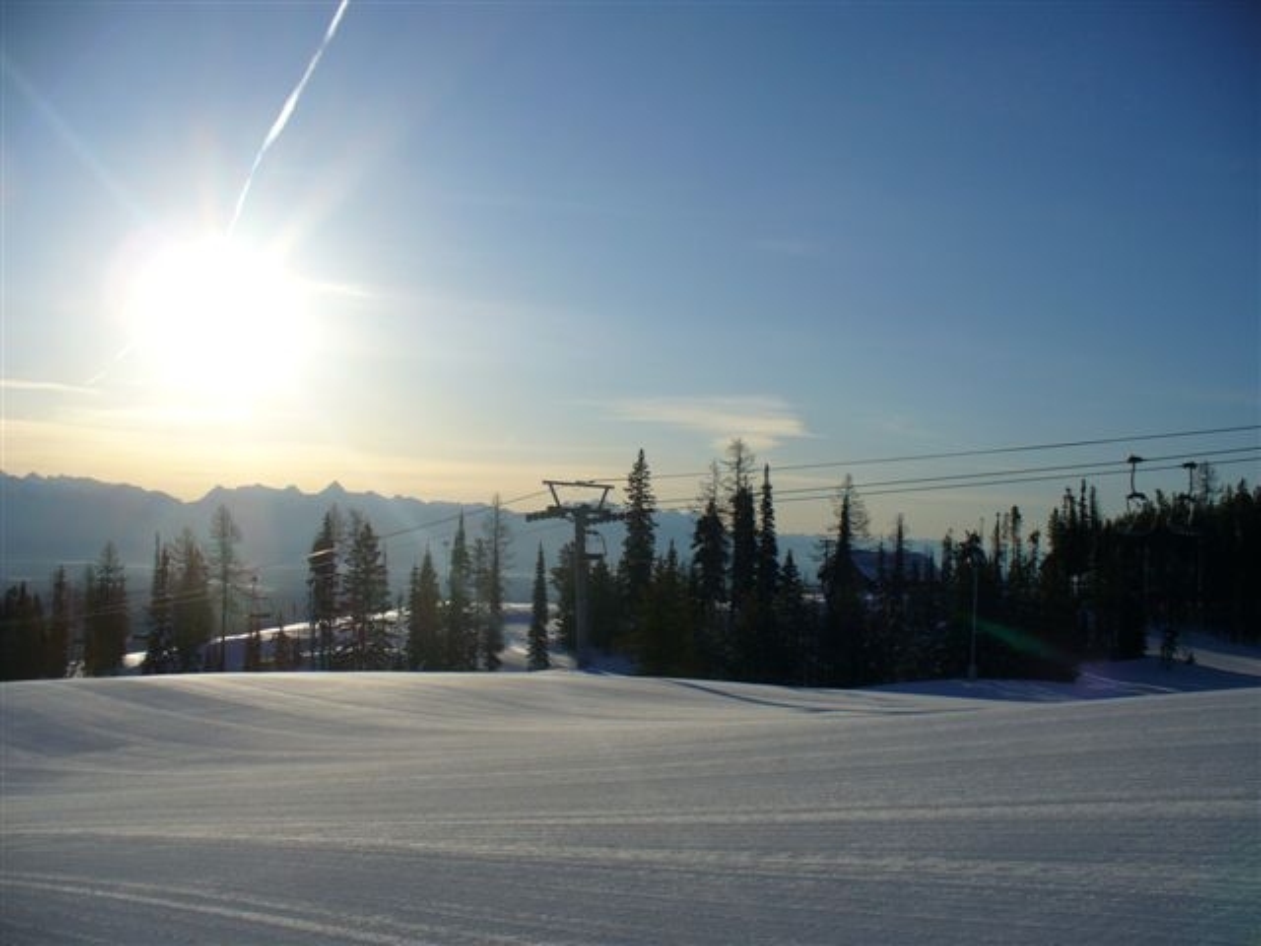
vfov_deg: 38.7
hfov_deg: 50.1
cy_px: 473
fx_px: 1348
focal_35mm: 37
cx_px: 630
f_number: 5.6
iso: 80
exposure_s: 1/1000
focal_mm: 6.1
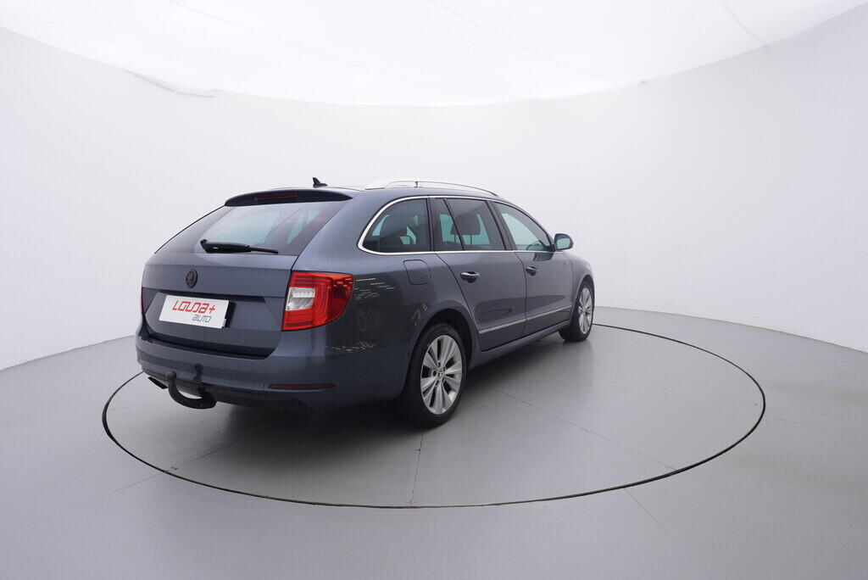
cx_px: 434
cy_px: 290
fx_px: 543
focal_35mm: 22
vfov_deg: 56.2
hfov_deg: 77.3
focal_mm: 15
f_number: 5
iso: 200
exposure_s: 1/80
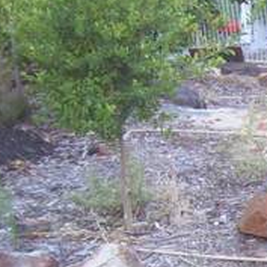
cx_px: 459
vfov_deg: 12.8
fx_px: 1187
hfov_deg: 12.0
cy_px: 195
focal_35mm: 136
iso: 125
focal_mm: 5.6
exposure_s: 1/60
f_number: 2.7
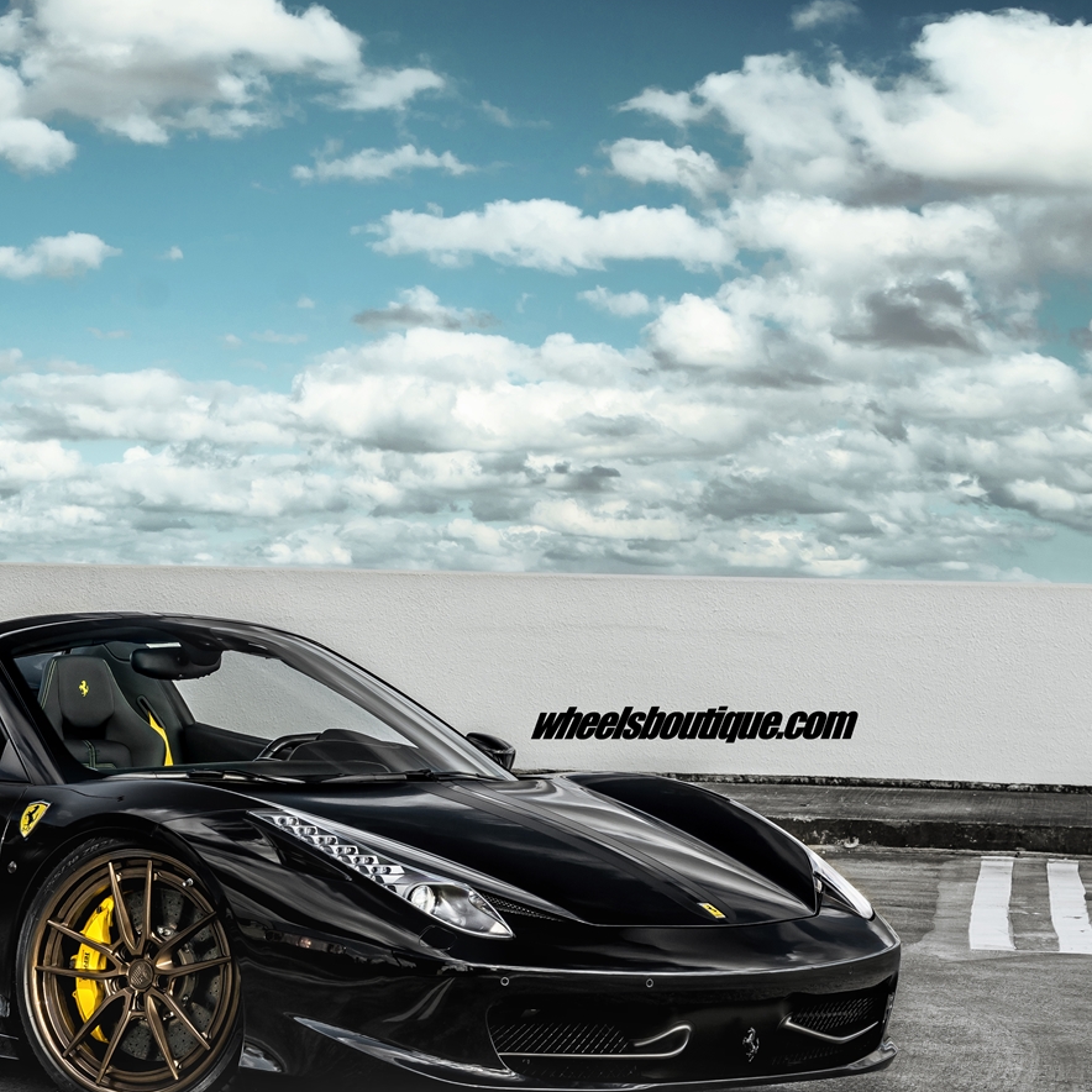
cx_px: 114
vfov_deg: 14.5
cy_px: 619
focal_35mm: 120
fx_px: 4283
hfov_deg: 14.4
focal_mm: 65
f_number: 7.1
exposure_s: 1/200
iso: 400
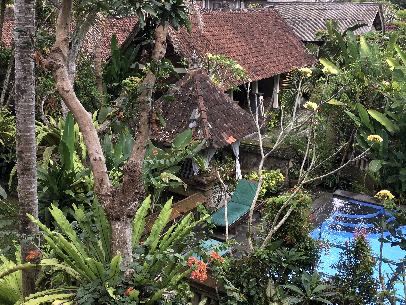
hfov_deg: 43.9
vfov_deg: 33.6
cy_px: 135
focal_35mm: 43
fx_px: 504
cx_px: 200
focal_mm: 4.15
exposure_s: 1/305
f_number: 2.2
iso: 25
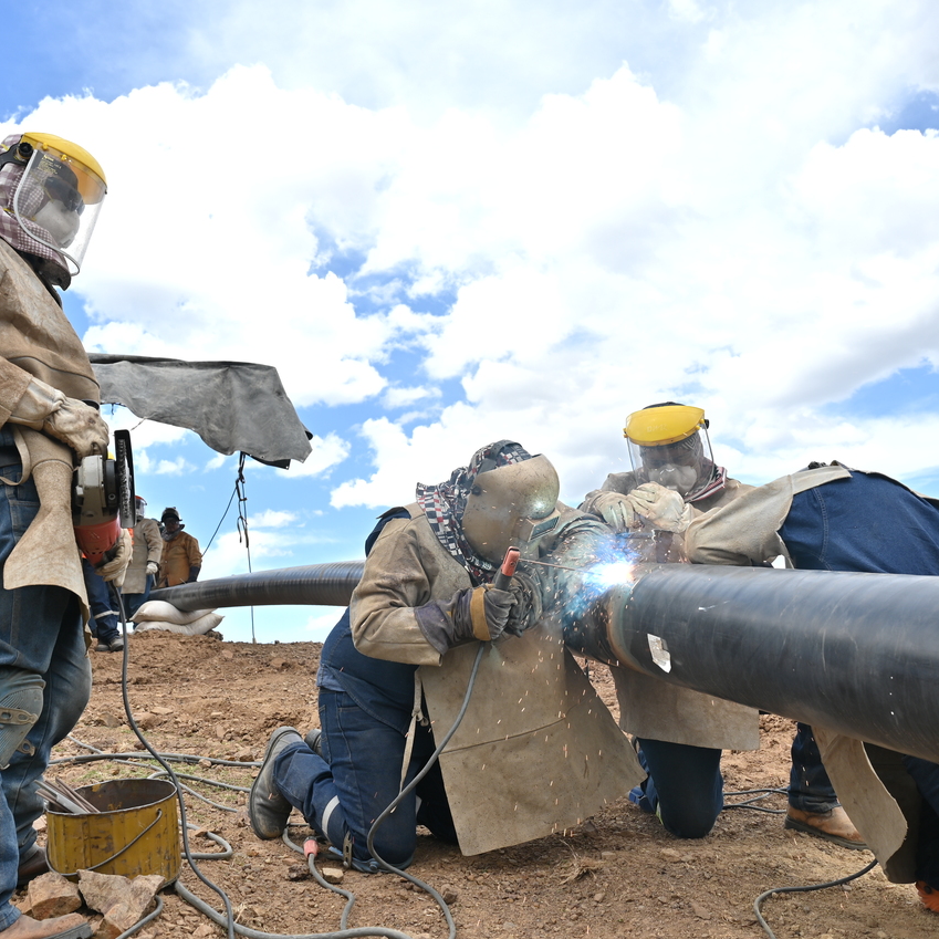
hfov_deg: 46.0
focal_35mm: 36
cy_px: 495
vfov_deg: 46.0
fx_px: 1105
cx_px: 483
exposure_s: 1/200
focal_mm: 24
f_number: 5.6
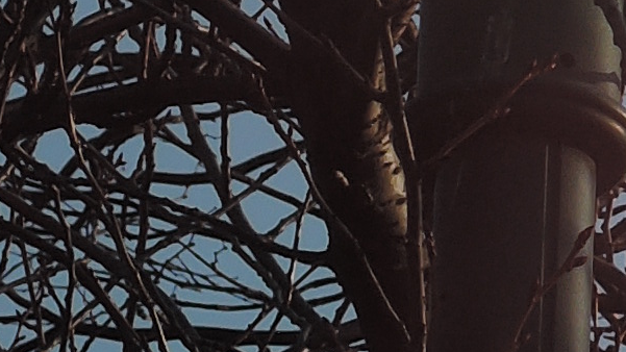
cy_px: -420
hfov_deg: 3.5
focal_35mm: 616
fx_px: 10225
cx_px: 1207
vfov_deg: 2.0
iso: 80
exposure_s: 1/1000
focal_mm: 18.2
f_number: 4.5
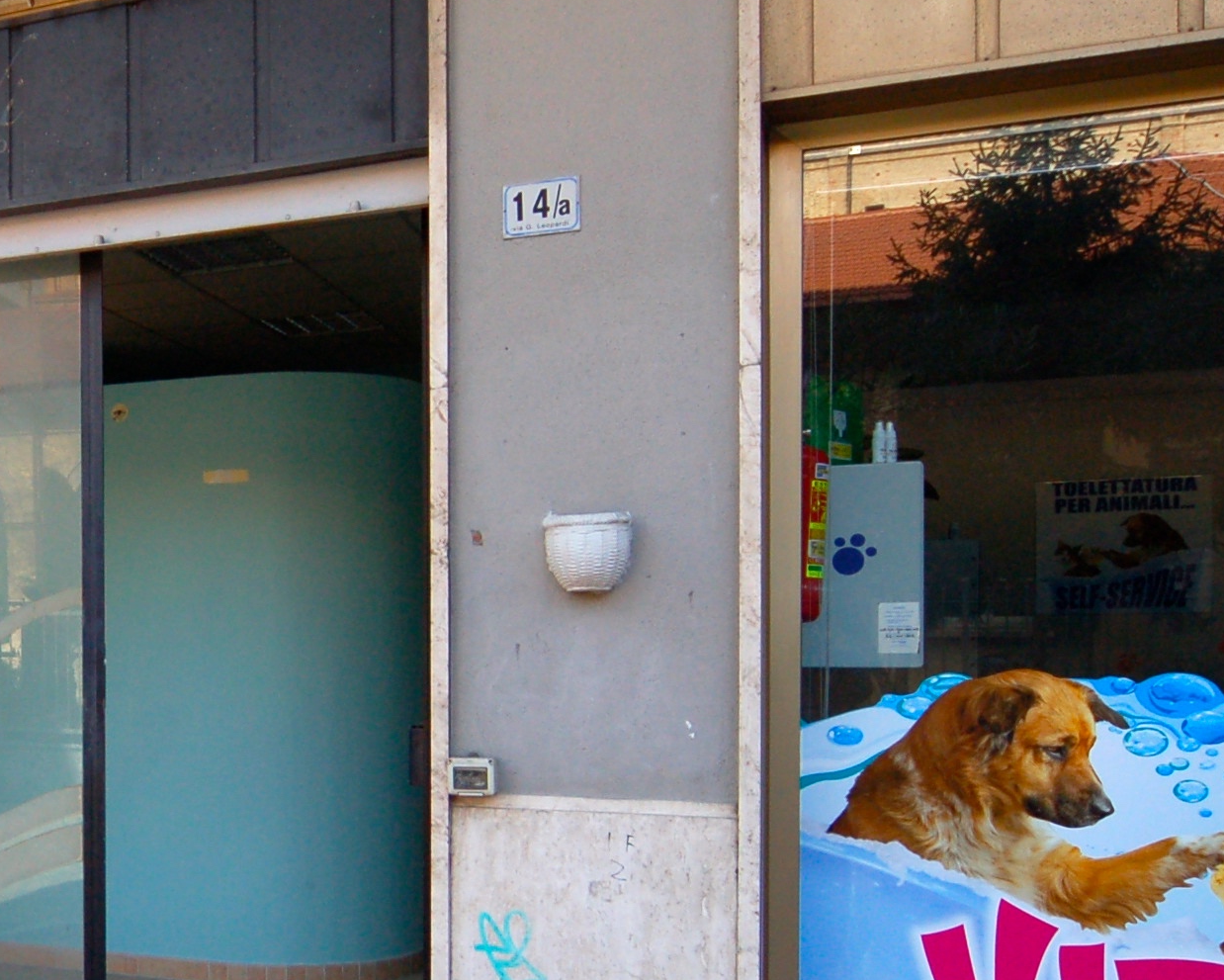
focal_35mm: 41
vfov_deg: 36.2
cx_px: -51
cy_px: 642
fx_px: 1486
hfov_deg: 38.7
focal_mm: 12
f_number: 8
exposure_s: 1/250
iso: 400
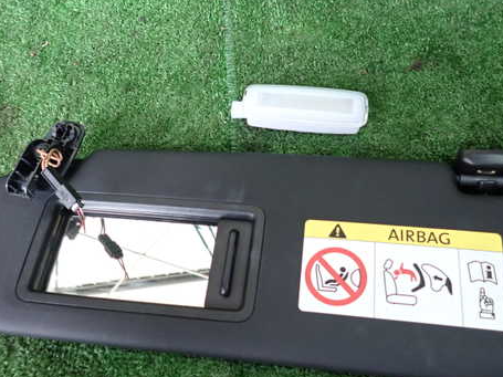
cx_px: 258
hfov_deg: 55.4
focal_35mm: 33
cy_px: 217
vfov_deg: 42.8
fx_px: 479
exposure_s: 1/50
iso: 400
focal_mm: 4.5
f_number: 2
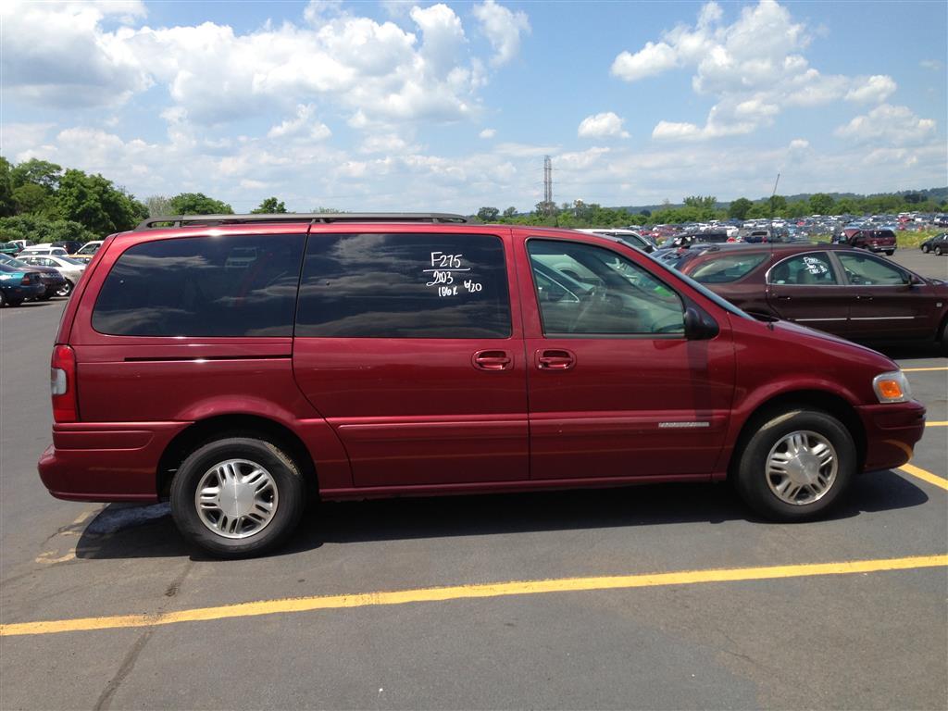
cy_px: 356
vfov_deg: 42.9
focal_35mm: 33
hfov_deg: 55.4
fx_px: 904
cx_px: 474
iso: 50
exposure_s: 1/1232
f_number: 2.4
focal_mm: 4.13
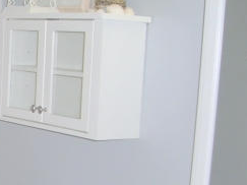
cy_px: 153
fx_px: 713
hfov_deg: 18.4
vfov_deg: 14.7
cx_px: -64
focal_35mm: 100
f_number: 2.7
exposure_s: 1/60
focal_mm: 6.2
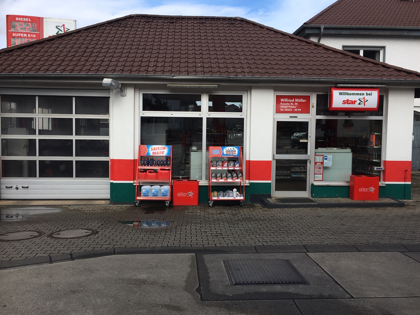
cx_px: 204
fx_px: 388
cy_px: 153
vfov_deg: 44.2
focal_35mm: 32
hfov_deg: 56.8
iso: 25
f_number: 2.2
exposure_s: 1/916
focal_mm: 4.15
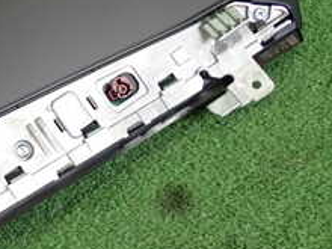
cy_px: 199
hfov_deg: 16.5
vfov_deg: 13.2
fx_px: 1074
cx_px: -109
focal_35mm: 112
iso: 640
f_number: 2.8
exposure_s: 1/125
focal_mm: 7.31
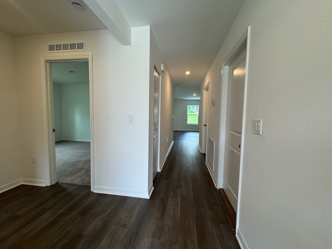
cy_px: 124
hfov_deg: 102.1
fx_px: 134
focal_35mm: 14
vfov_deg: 85.7
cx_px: 166
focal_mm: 2.22
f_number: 2.2
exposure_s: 1/120
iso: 100
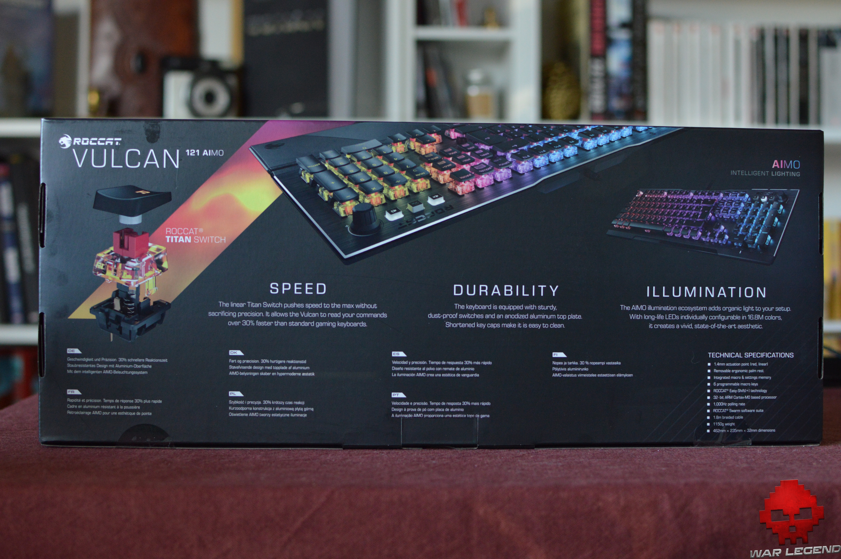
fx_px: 1225
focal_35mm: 52
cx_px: 420
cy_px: 280
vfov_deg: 25.7
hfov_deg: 37.9
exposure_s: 1/125
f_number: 2.8
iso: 800
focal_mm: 35
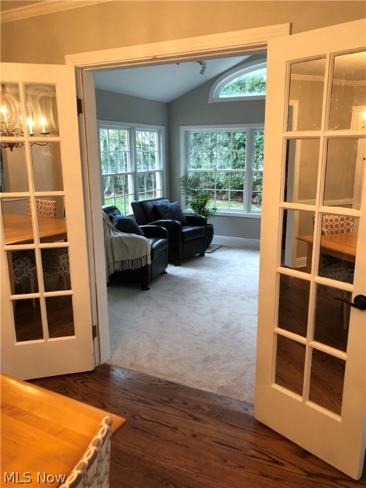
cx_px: 183
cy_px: 244
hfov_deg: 49.7
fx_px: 395
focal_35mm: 28
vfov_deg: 63.4
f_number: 1.8
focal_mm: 3.99
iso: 50
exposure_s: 1/15
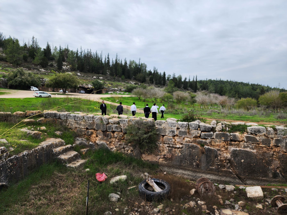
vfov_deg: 58.9
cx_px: 144
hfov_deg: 73.9
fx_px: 191
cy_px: 108
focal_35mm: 23
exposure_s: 1/897
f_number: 1.8
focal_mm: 6.4
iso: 12
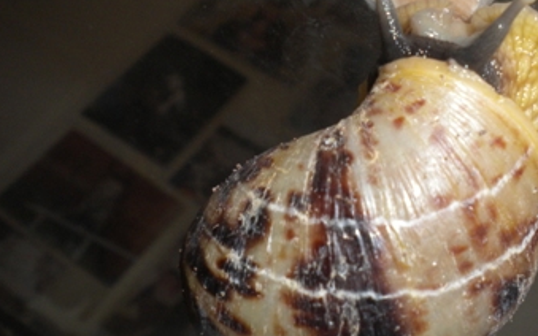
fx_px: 719
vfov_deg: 25.9
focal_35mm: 49
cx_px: 313
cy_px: 262
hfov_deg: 40.9
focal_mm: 6.3
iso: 200
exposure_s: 1/30
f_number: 4.6
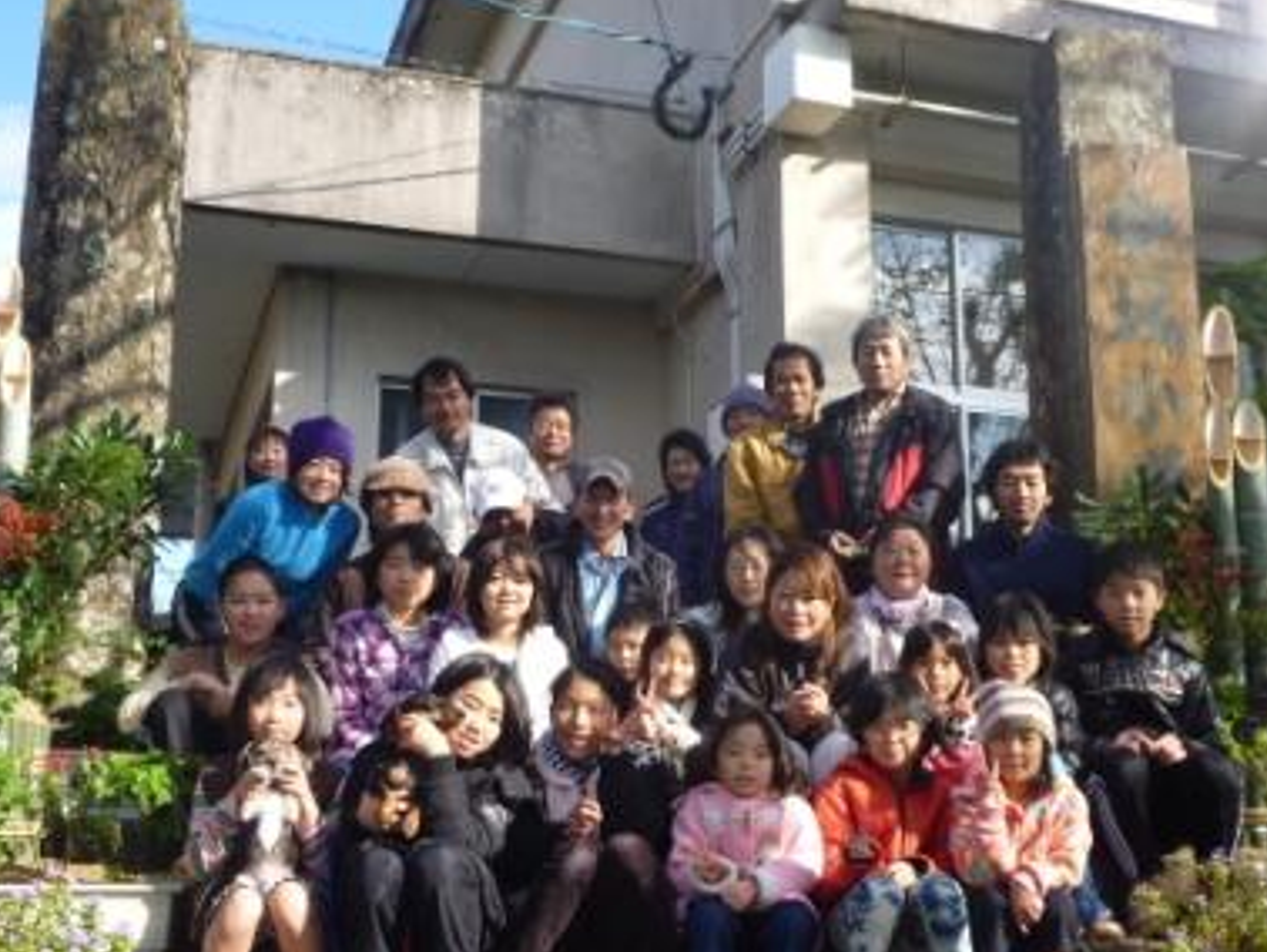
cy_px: 530
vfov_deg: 32.2
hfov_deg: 42.1
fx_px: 1648
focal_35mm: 45
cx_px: 623
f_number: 4
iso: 80
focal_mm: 6.8
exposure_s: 1/250
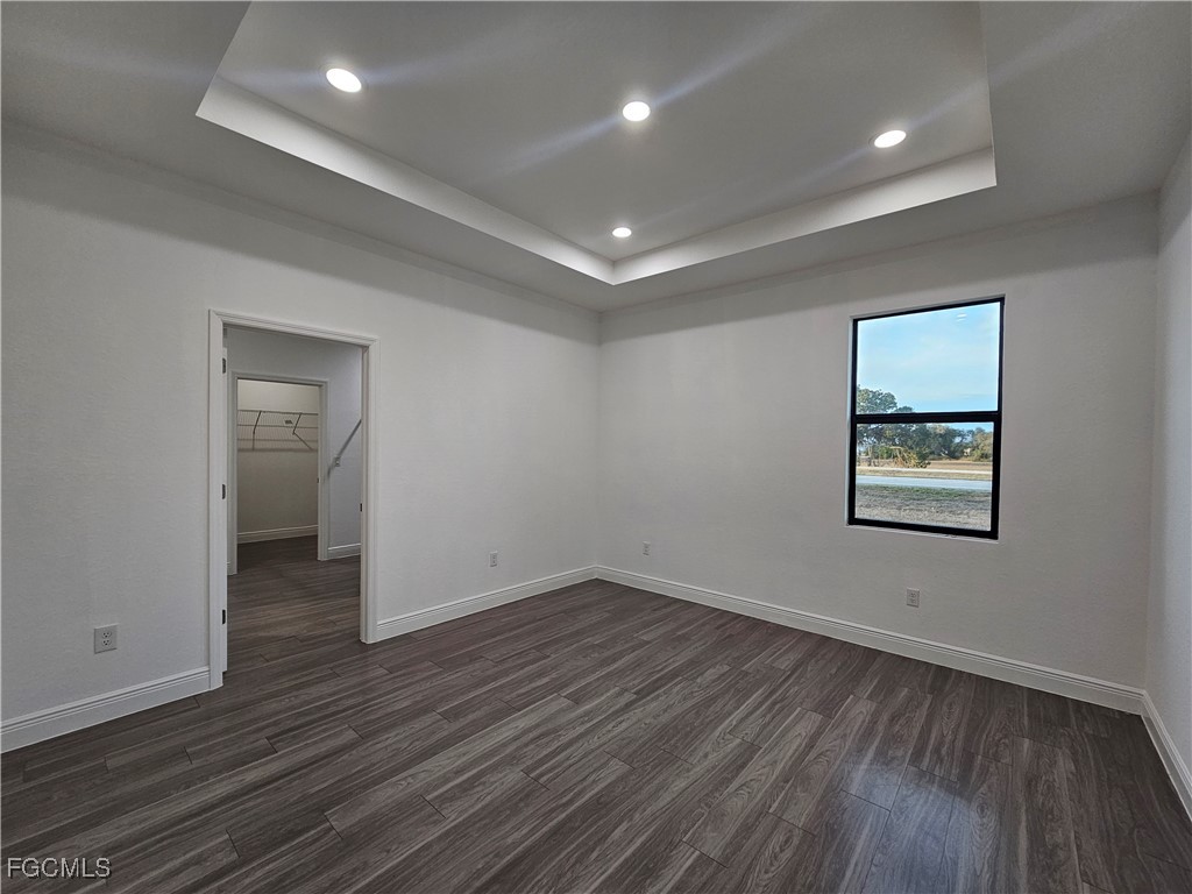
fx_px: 448
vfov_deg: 89.9
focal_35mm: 13
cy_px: 447
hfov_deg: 106.2
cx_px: 596
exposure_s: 1/60
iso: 100
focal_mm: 2.2
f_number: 2.2
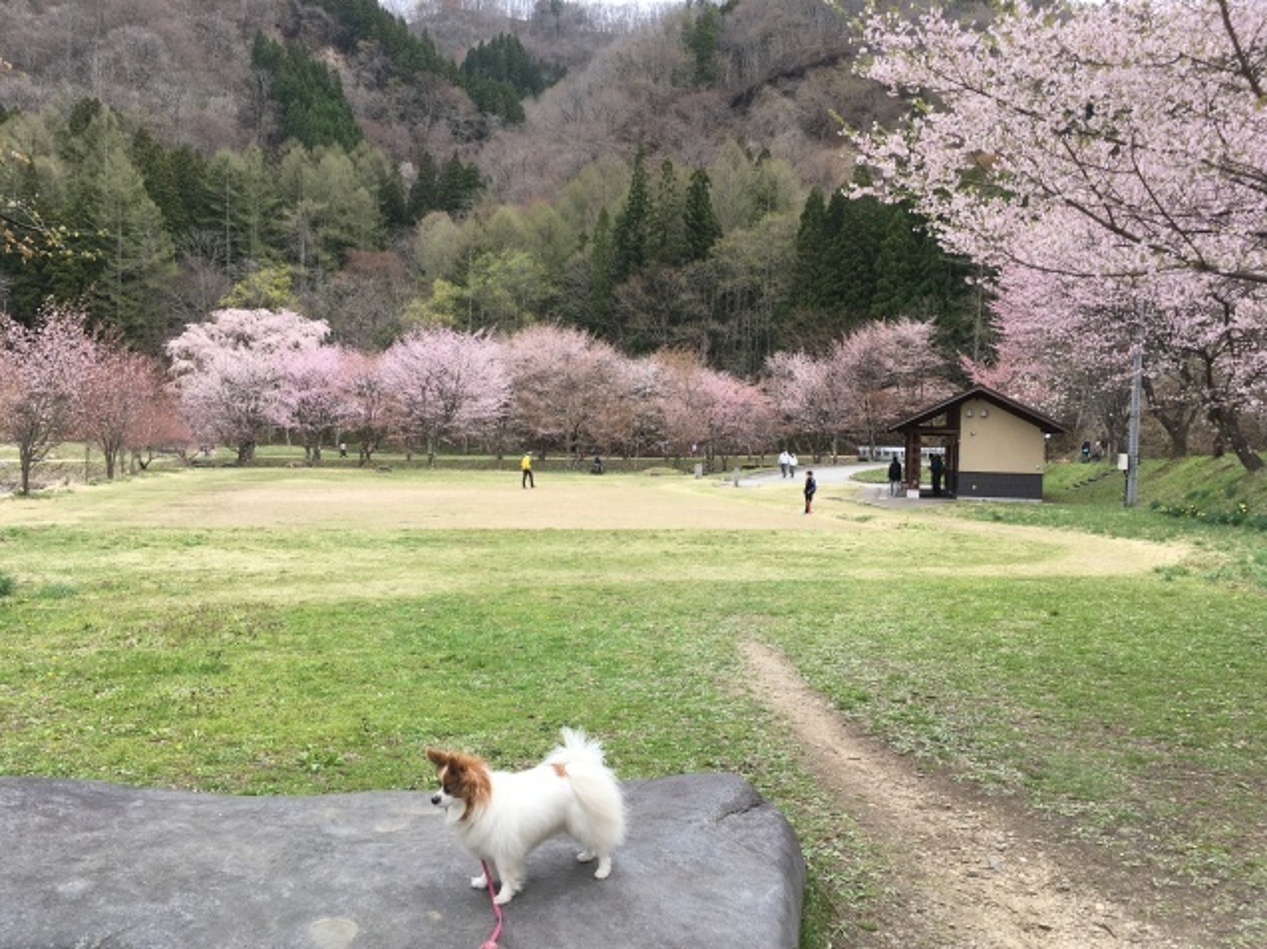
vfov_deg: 48.2
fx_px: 1061
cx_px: 634
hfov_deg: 61.7
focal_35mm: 29
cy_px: 474
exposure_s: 1/680
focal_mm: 4.15
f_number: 2.2
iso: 25
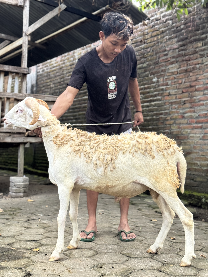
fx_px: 393
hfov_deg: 29.7
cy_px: 138
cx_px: 103
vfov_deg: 38.9
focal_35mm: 49
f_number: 1.78
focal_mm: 6.76
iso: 250
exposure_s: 1/44
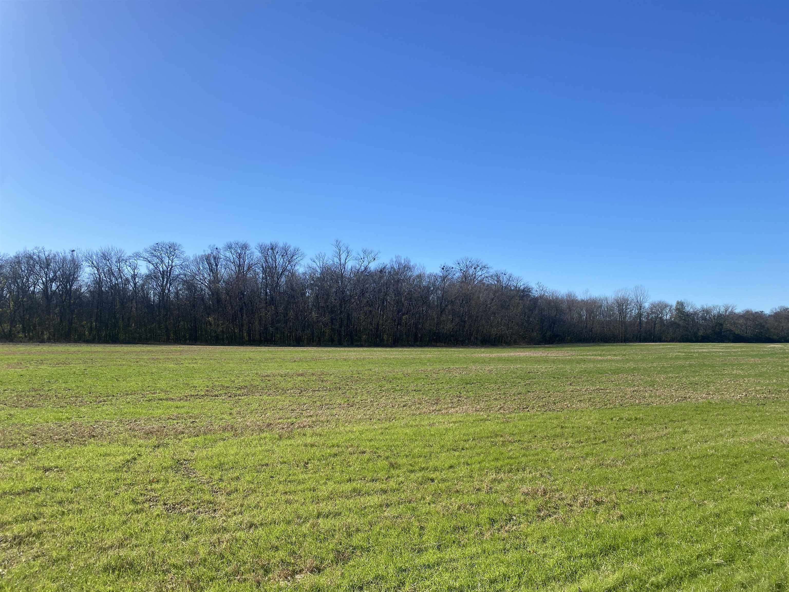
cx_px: 394
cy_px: 296
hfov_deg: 67.3
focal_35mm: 26
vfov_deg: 53.1
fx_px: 593
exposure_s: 1/2967
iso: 32
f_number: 1.8
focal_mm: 4.25
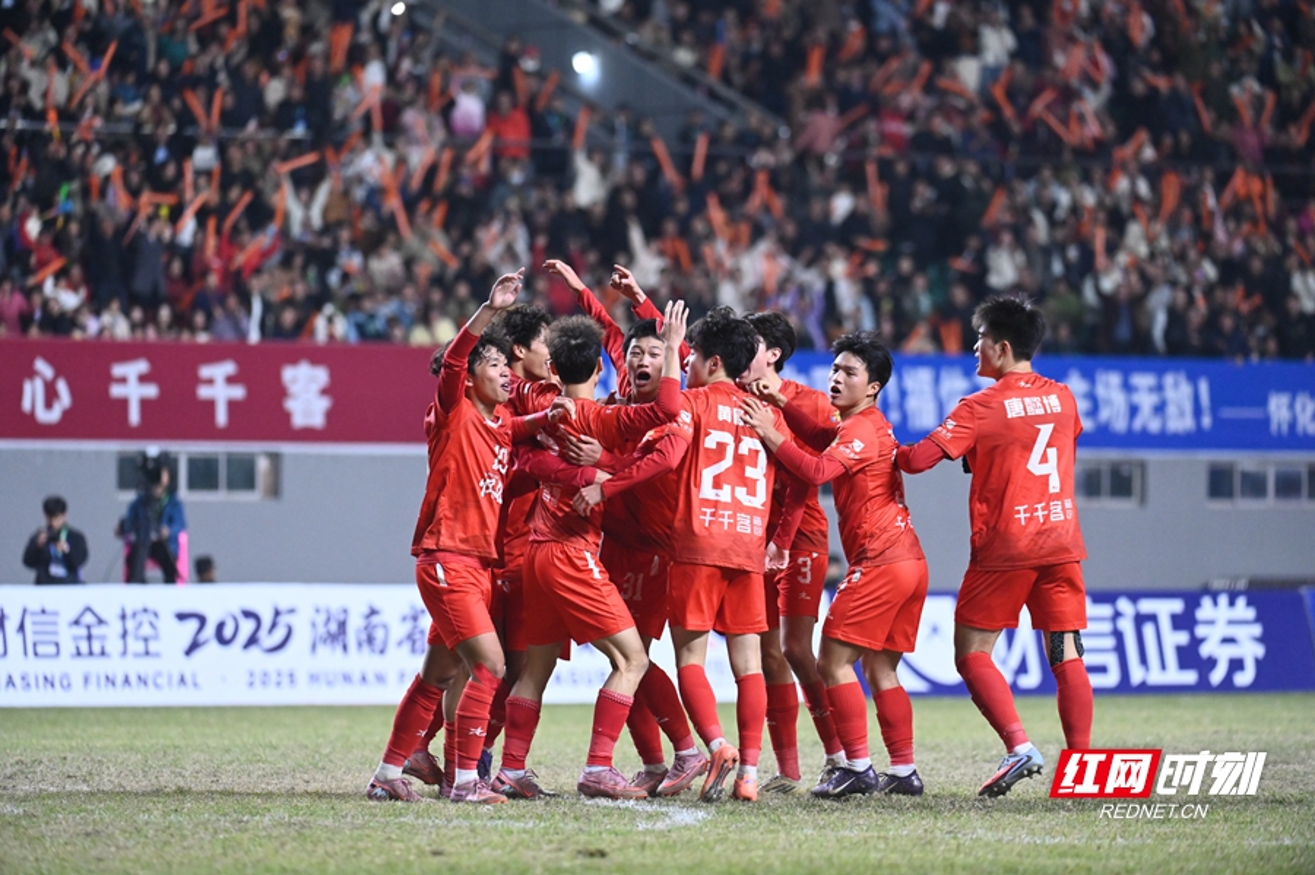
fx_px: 10222
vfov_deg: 4.9
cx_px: 658
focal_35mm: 280
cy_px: 438
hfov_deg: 7.4
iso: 5600
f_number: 4
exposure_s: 1/800
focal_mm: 280
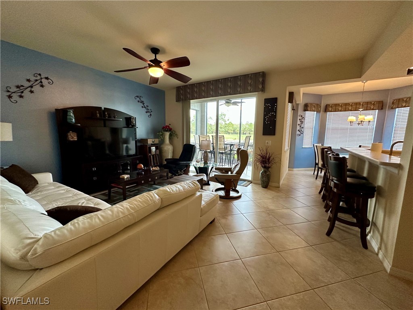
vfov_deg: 85.7
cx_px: 206
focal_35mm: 14
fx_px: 167
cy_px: 155
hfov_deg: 102.1
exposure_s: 1/120
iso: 320
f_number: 2.2
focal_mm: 2.22
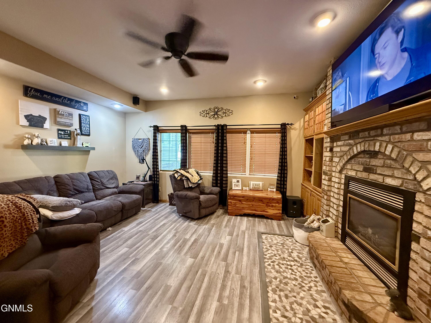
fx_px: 174
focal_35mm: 14
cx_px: 216
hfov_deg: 102.1
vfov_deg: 85.7
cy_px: 162
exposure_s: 1/60
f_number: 2.2
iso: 800
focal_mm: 2.22
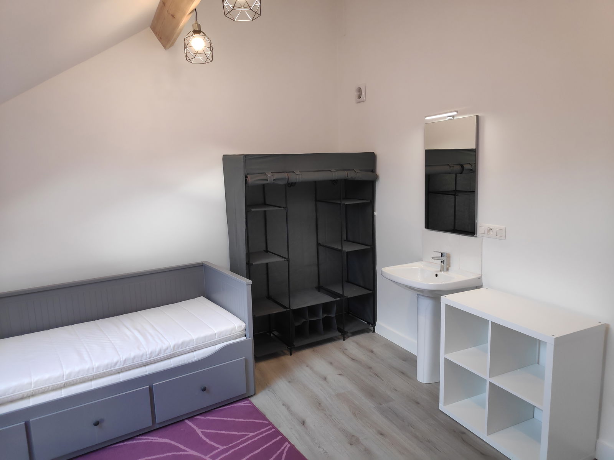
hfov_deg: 81.7
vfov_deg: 66.0
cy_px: 230
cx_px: 307
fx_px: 355
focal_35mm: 20
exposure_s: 1/100
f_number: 1.9
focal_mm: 3.94
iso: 533
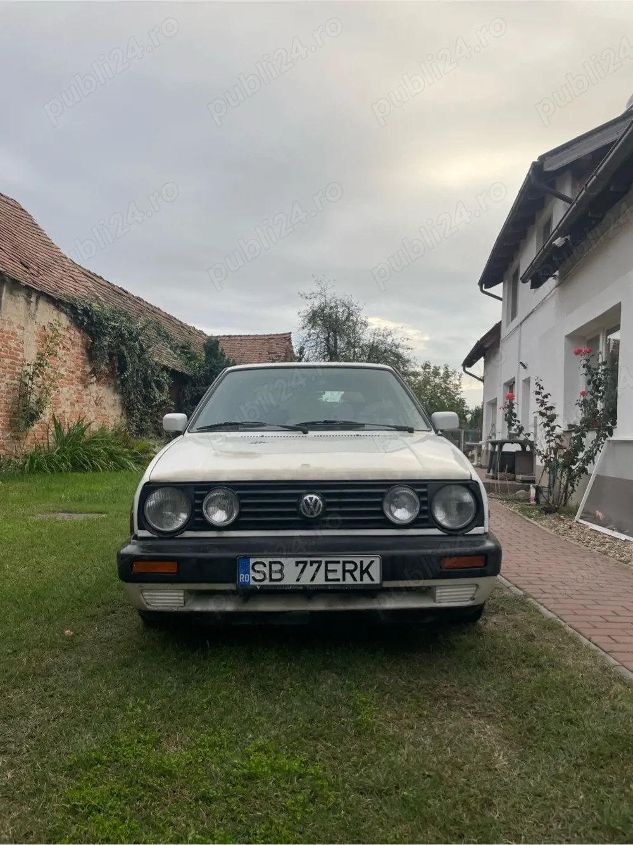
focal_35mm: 26
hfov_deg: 53.0
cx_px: 316
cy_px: 422
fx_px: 634
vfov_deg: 67.3
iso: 32
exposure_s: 1/506
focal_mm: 4.2
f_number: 1.6
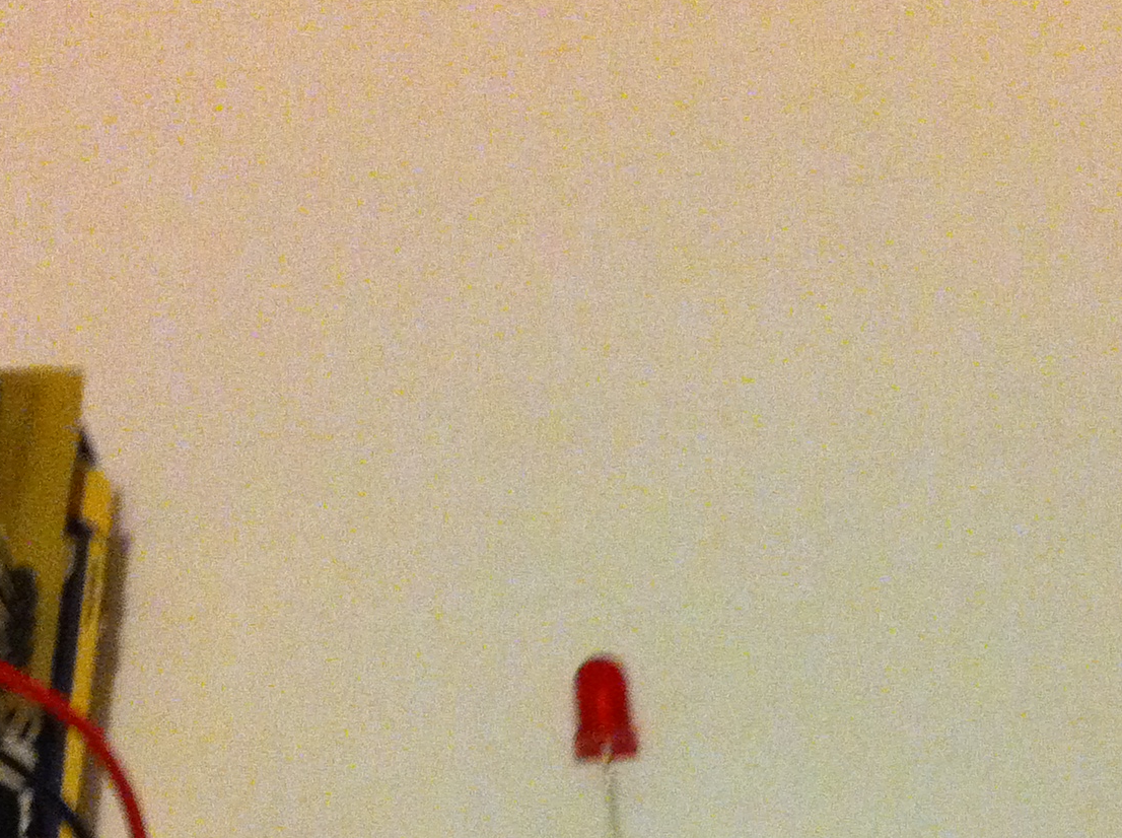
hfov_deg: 23.6
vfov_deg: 17.4
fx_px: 2654
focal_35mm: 82
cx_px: 839
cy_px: 904
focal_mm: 3.85
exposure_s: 1/15
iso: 500
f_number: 2.8
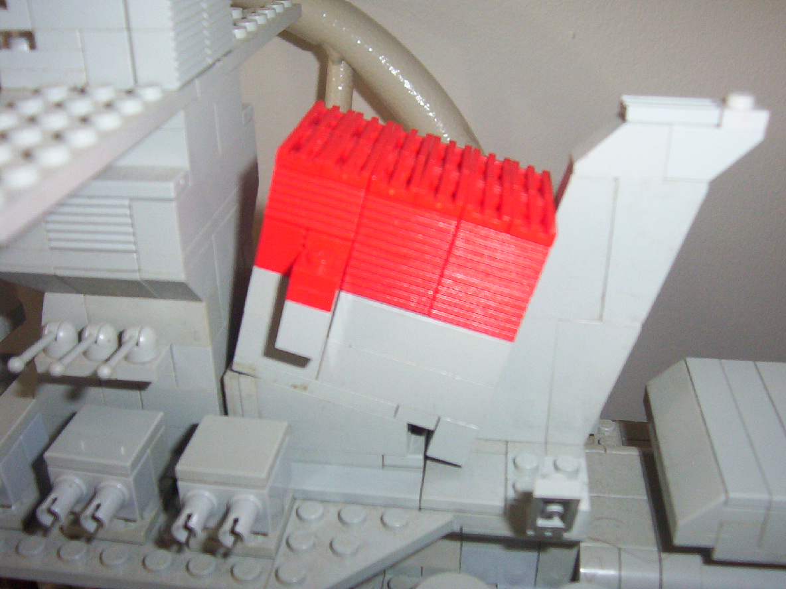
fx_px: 817
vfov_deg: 39.7
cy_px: 294
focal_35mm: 36
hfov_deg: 51.4
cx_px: 393
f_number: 2.76
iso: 140
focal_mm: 5.54
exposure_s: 1/30
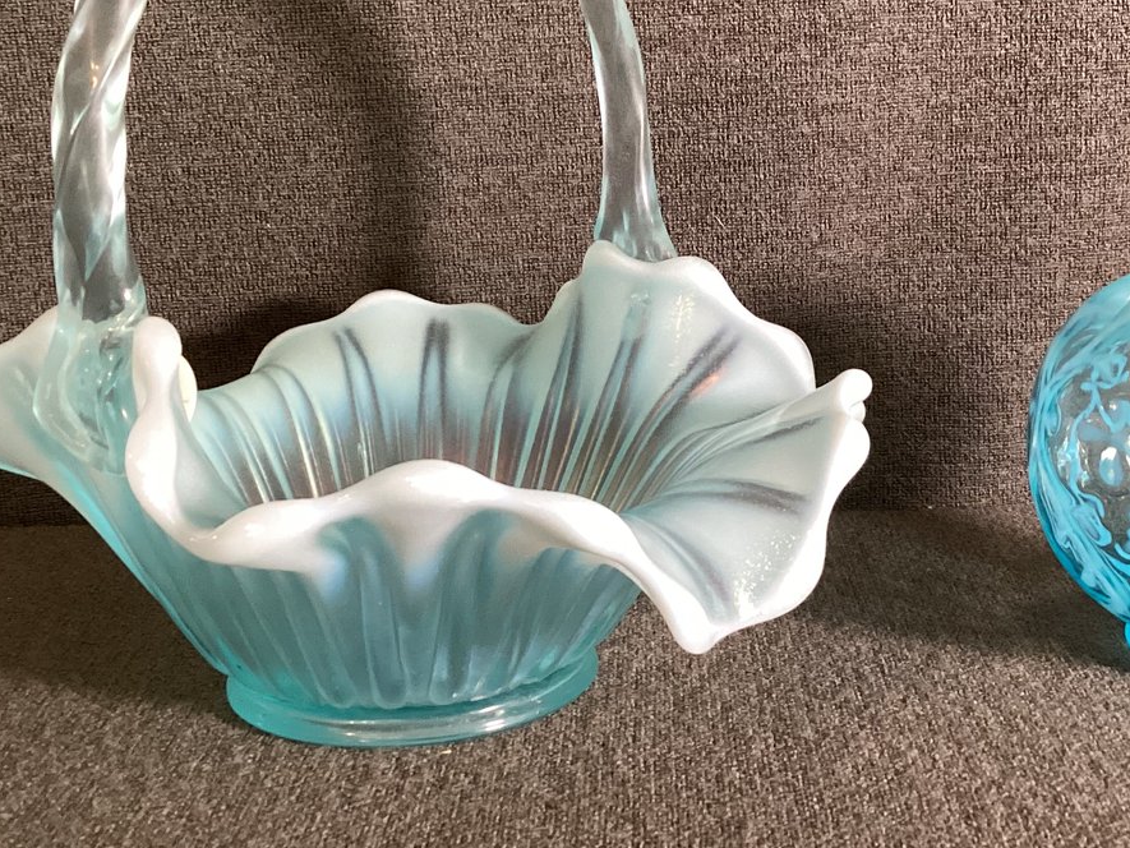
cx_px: 728
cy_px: 377
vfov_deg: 27.5
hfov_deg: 35.9
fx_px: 1730
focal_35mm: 53
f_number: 2.4
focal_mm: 3.3
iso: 200
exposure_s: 1/60
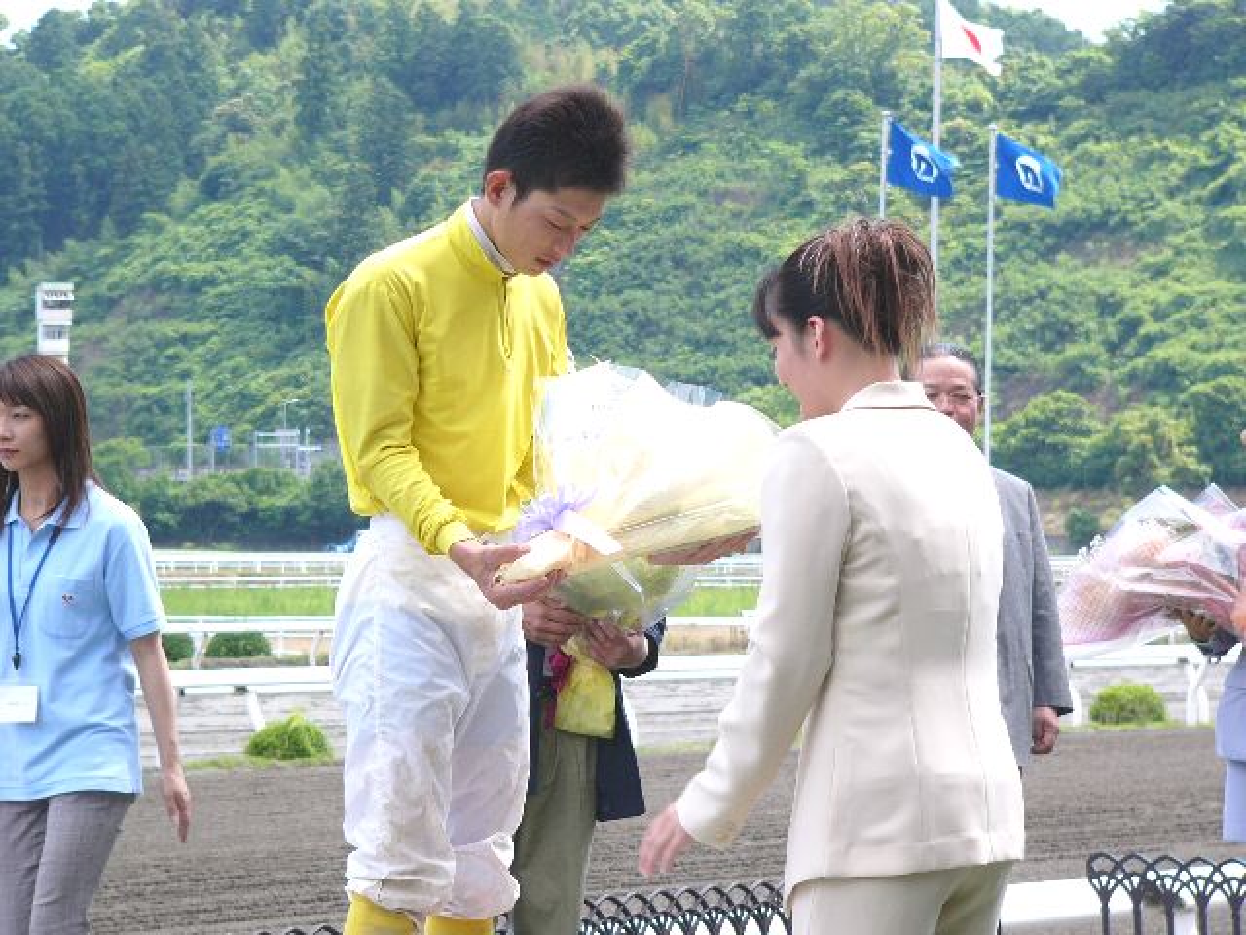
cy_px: 468
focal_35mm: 132
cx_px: 623
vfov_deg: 11.2
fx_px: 4751
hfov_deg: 14.9
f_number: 4
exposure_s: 1/200
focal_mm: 21.9
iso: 50
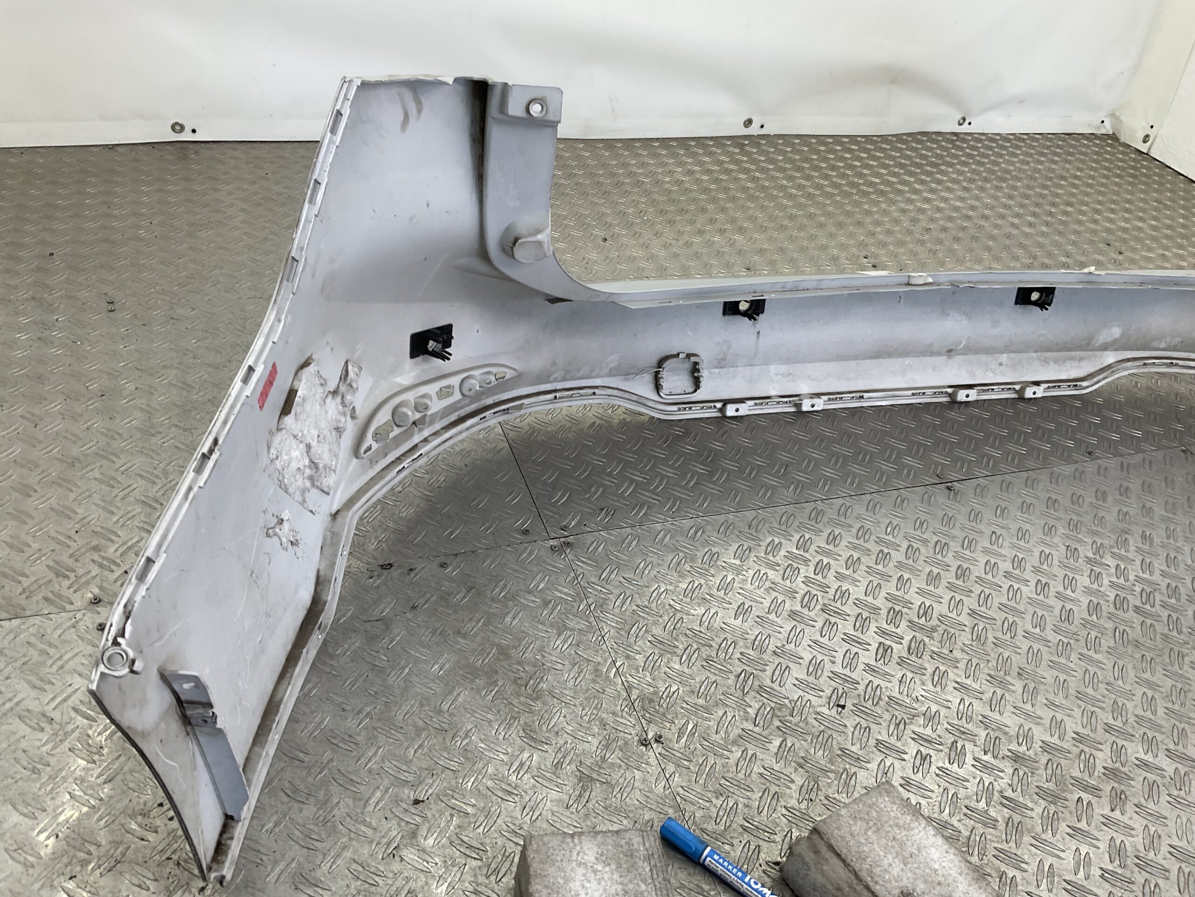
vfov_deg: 48.2
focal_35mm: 29
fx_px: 1001
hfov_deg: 61.7
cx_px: 598
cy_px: 448
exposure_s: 1/120
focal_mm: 3
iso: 20
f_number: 1.8
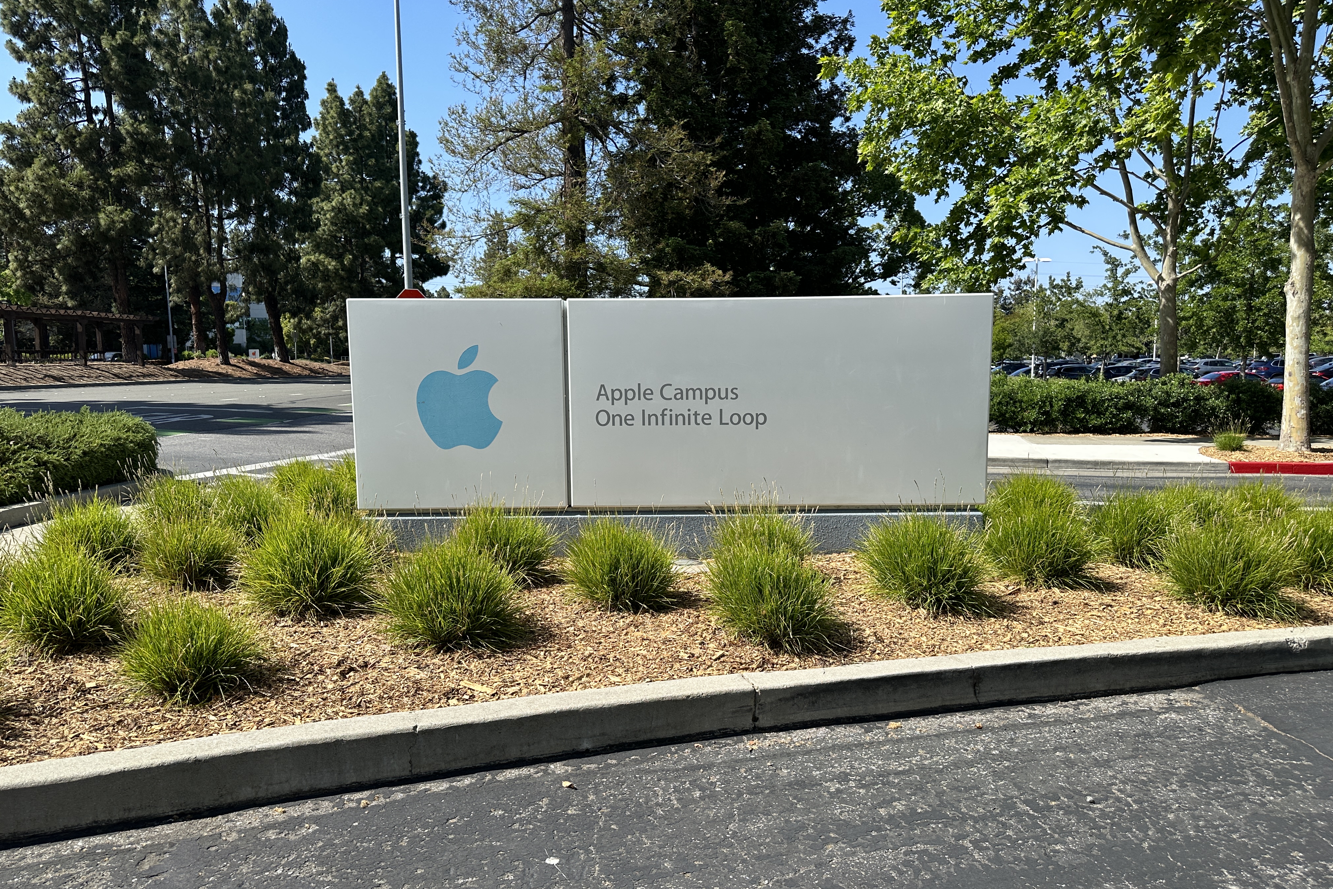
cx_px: 666
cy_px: 459
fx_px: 926
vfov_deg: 51.3
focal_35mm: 25
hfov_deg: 71.5
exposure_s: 1/2967
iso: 80
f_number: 1.78
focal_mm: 6.86
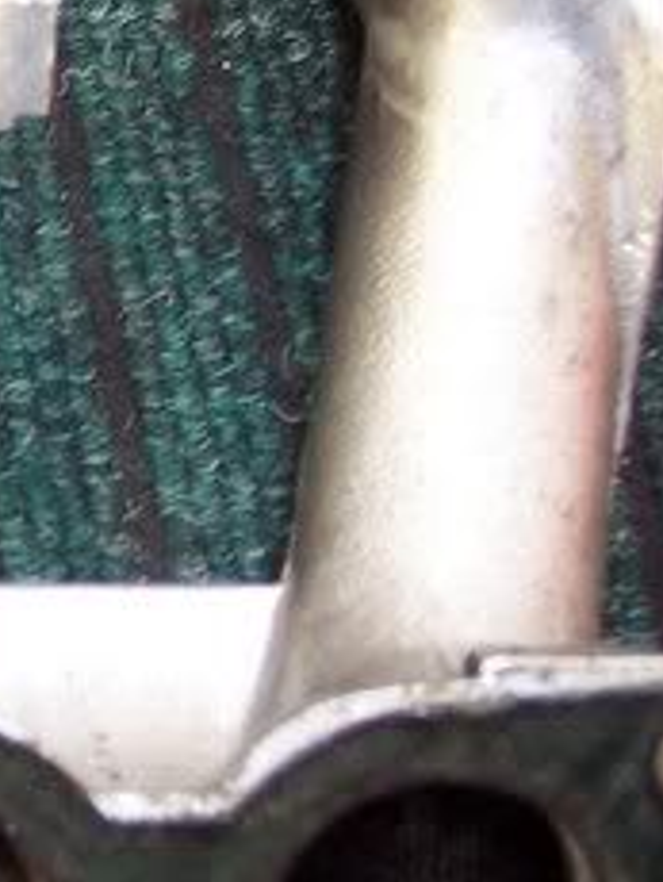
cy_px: 410
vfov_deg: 16.3
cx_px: -383
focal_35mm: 121
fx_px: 3084
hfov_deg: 11.7
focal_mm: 8
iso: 140
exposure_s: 1/30
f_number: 2.8
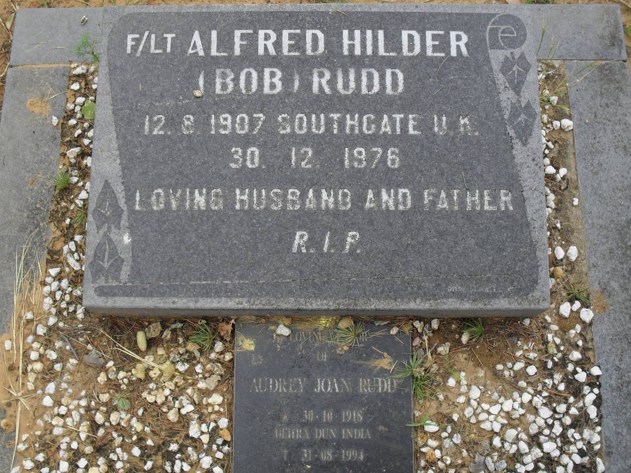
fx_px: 766
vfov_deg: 34.3
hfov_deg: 44.8
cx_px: 316
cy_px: 236
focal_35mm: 42
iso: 100
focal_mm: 7.5
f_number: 3.6
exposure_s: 1/250
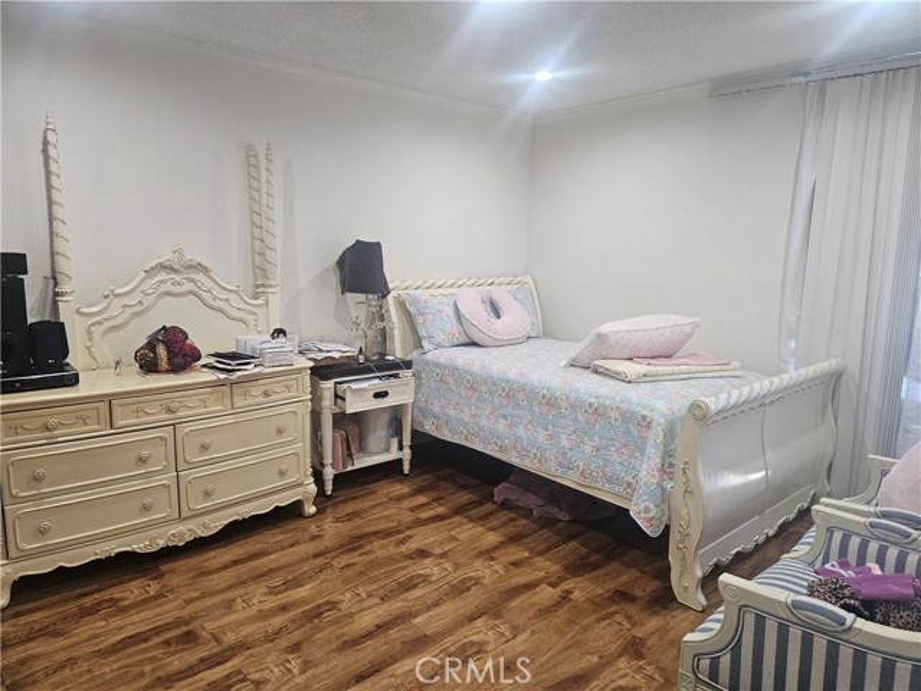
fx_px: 612
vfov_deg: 58.9
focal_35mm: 23
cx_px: 460
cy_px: 346
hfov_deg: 73.9
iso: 250
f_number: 1.7
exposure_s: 1/120
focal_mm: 6.3
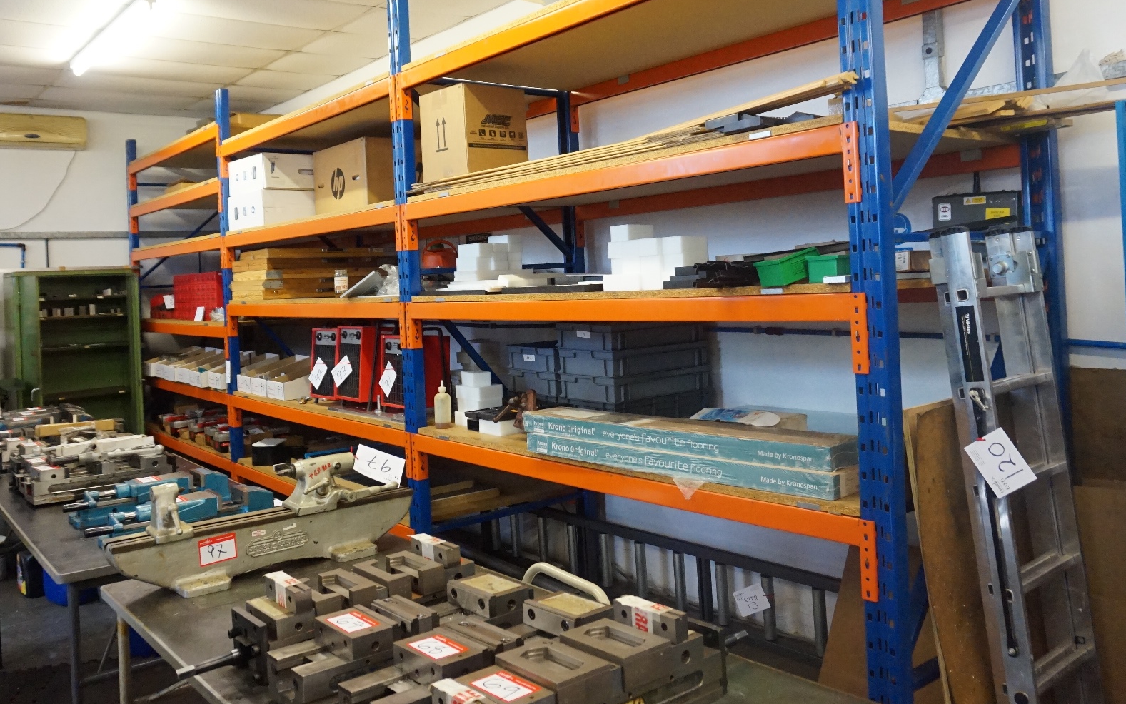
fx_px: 921
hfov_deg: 62.8
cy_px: 267
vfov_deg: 41.6
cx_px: 519
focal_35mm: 30
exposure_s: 1/160
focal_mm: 16
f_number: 3.5
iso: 2500
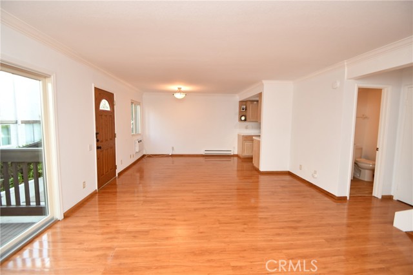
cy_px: 138
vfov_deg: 77.4
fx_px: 172
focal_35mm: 15
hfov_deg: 100.4
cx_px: 206
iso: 360
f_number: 4
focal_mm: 10
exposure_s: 1/60
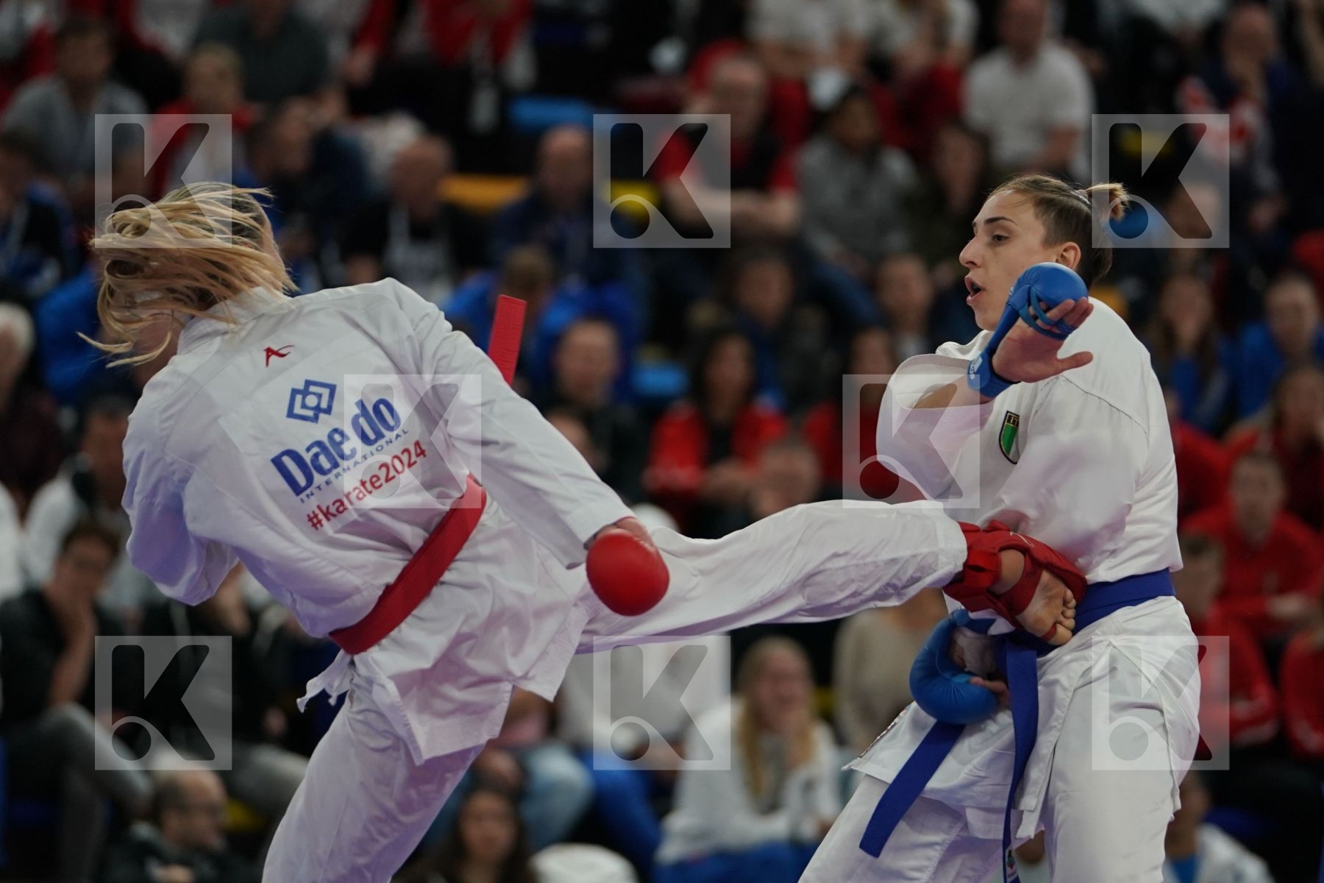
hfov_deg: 7.3
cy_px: 442
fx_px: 10407
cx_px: 662
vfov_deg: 4.9
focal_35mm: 283
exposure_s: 1/1000
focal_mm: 189
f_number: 2.8
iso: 1250
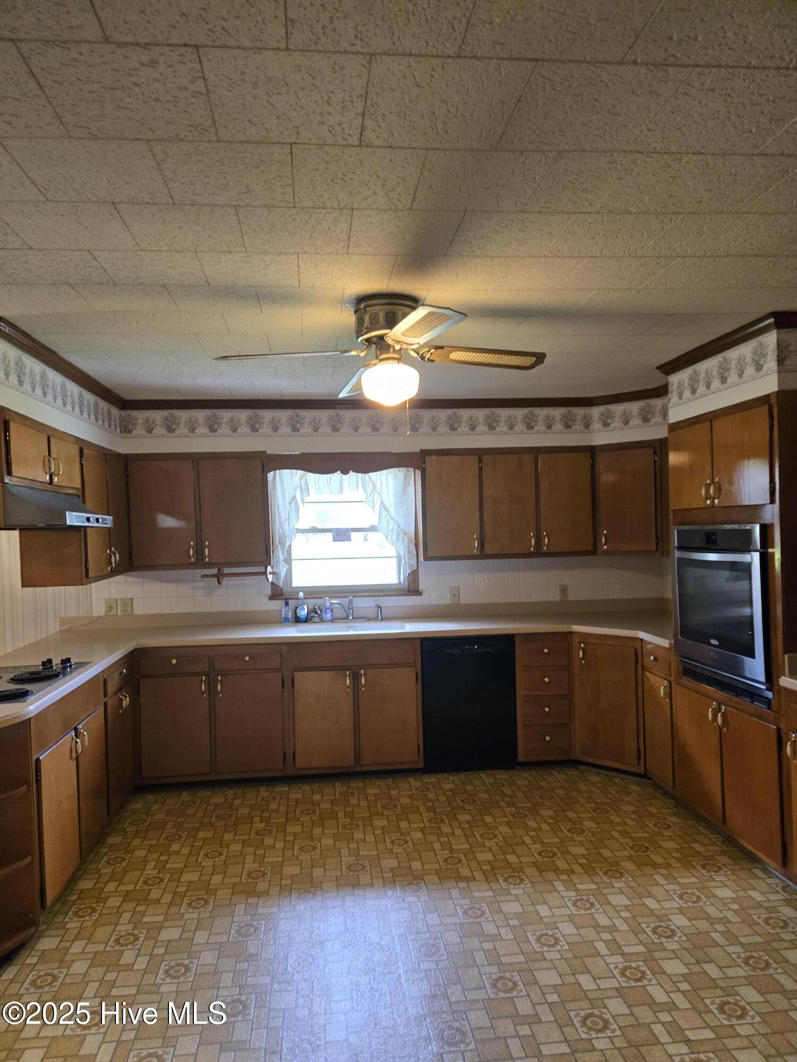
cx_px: 398
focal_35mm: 23
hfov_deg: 58.9
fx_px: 706
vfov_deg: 73.9
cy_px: 531
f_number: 1.8
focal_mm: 5.4
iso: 500
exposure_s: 1/120
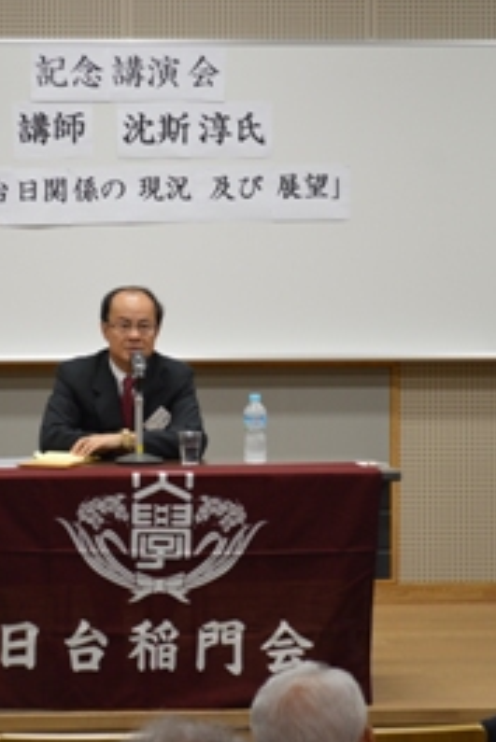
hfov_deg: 10.5
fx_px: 2699
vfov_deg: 15.7
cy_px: 356
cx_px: 111
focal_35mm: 131
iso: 400
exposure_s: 1/25
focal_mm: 55
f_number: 5.6
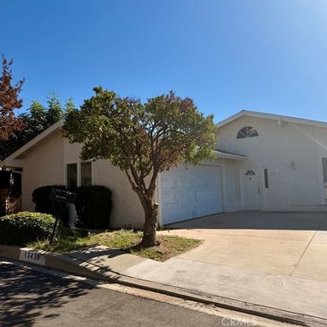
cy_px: 160
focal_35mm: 29
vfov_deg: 55.6
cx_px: 211
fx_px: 310
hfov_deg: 54.8
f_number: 1.78
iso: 80
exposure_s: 1/7353
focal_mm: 6.76
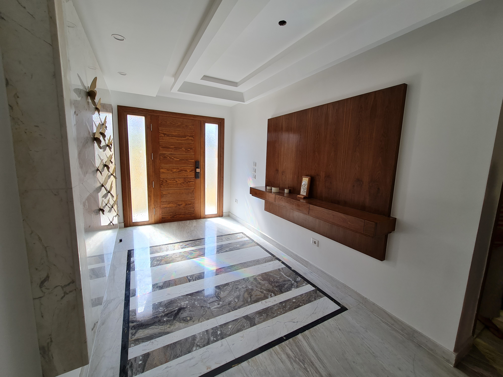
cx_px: 252
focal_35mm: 13
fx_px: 189
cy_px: 188
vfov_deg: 89.9
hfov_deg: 106.2
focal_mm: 2.2
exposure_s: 1/188
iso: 64
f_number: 2.2
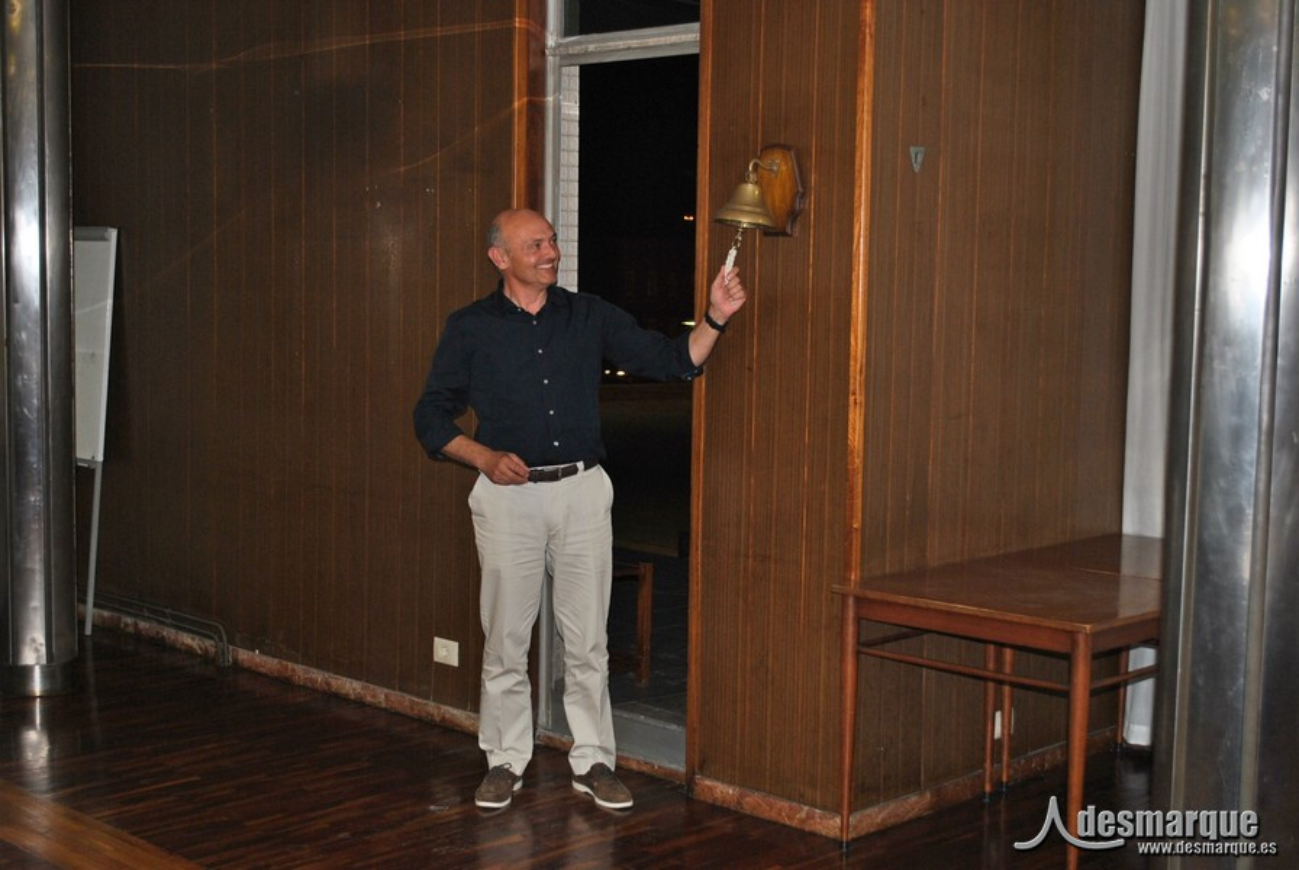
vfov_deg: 28.2
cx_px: 650
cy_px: 435
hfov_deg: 41.1
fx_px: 1734
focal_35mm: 48
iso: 200
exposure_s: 1/60
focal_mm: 32
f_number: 4.8
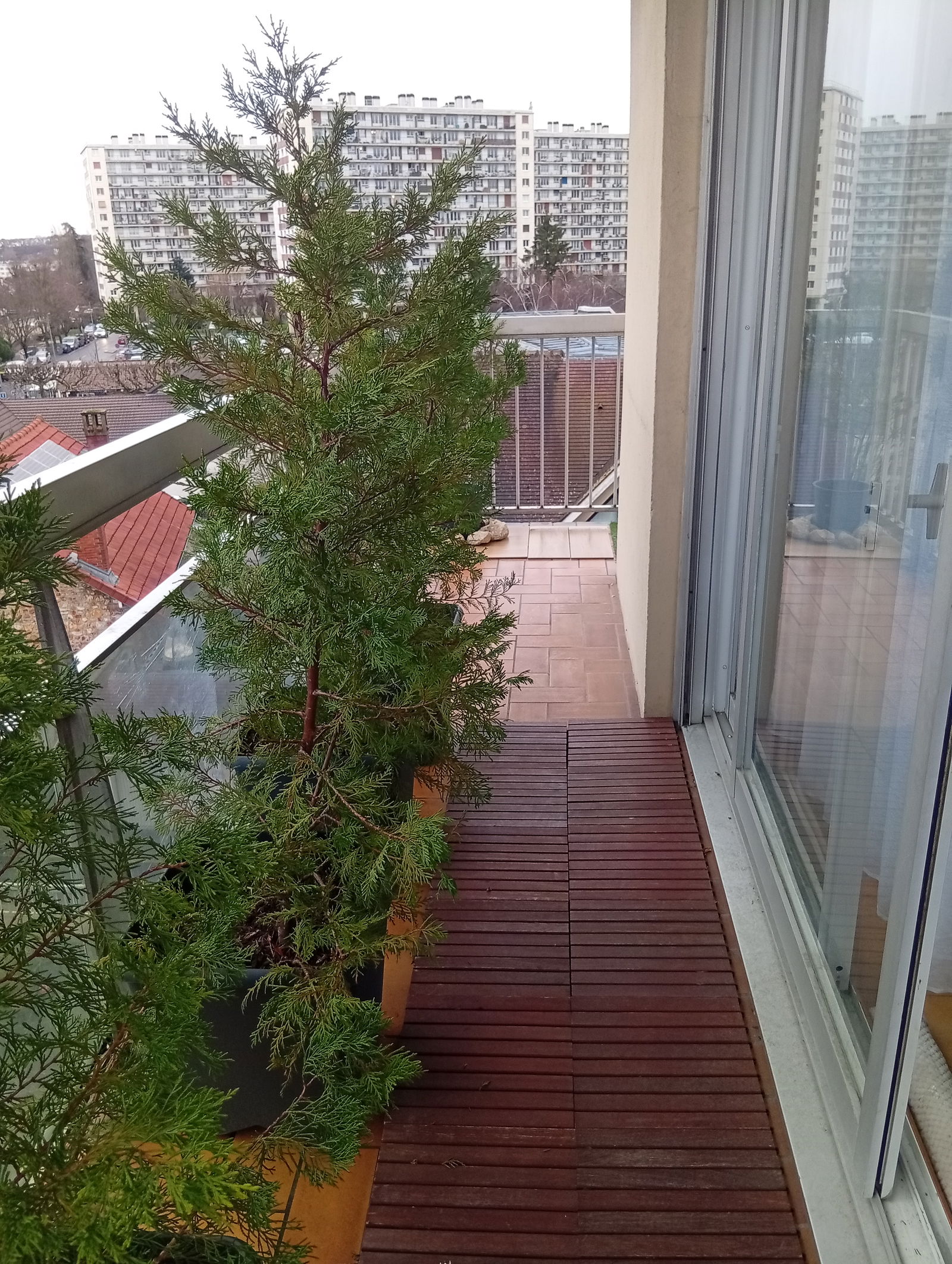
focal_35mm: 27
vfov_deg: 65.2
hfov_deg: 51.5
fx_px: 988
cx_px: 476
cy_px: 632
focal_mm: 3.84
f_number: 1.8
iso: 177
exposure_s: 1/50
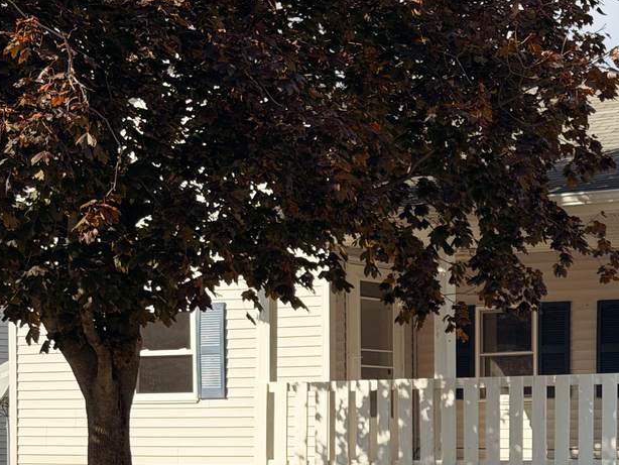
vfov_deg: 14.6
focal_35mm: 100
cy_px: 449
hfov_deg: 19.1
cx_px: 621
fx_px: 1789
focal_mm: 6.76
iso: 64
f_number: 1.78
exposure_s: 1/3226
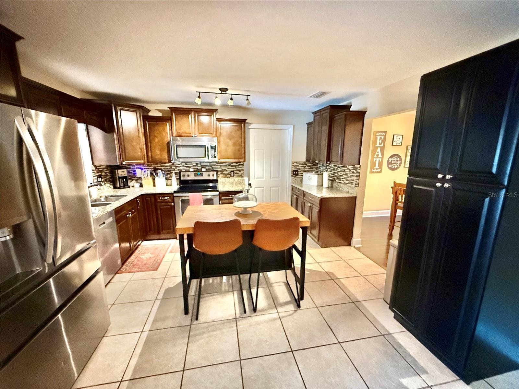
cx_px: 260
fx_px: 210
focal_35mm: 14
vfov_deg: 85.7
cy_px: 194
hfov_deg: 102.1
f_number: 2.2
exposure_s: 1/60
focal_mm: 2.22
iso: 1250
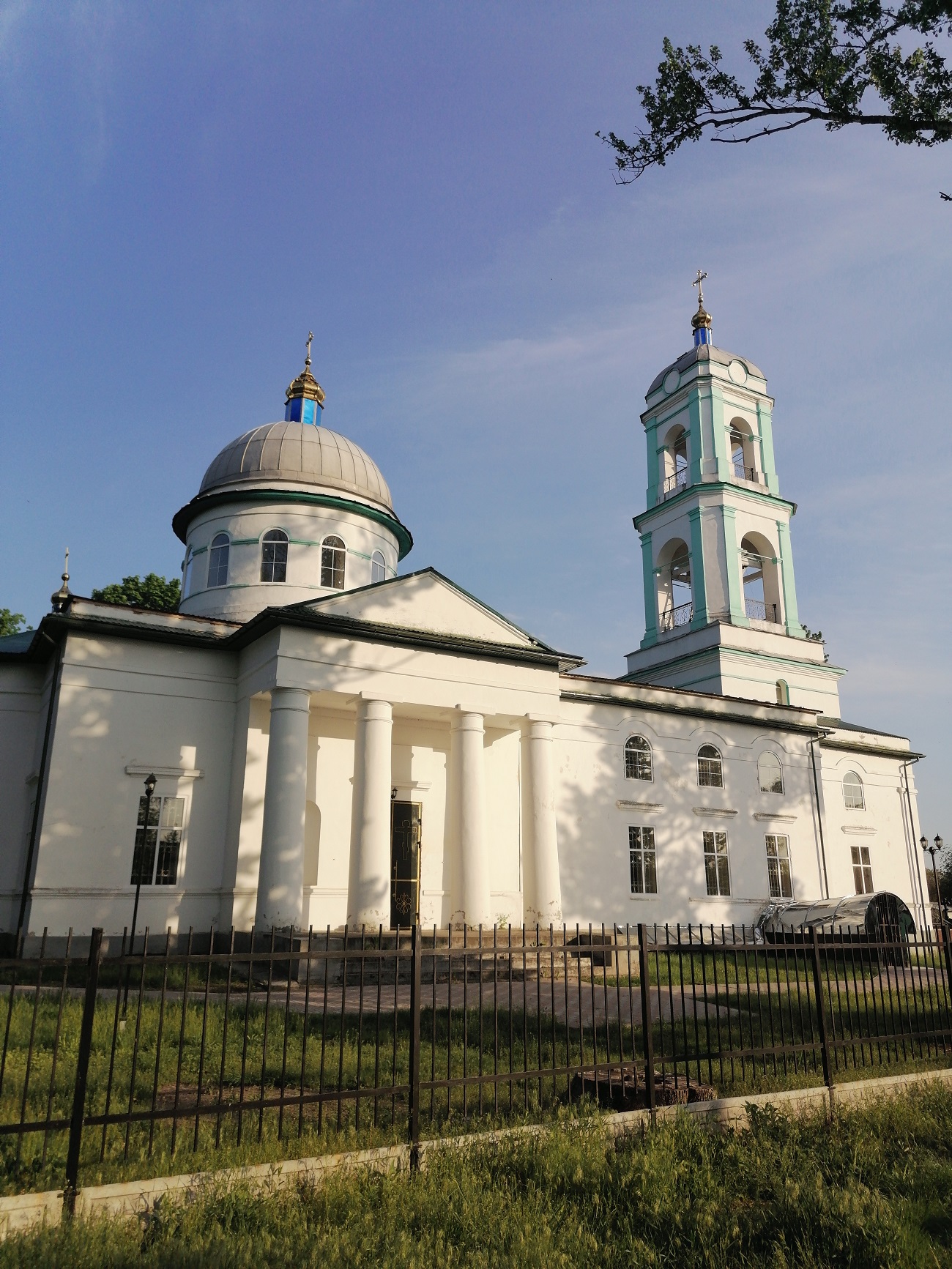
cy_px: 634
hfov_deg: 51.4
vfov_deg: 65.3
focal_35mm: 27
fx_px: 990
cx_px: 476
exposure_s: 1/1439
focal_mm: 5.3
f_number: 1.8
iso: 50
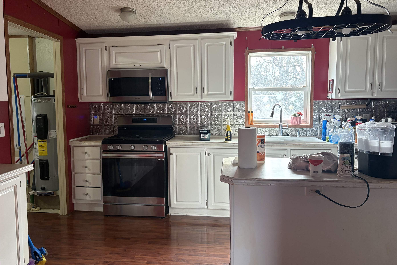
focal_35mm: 30
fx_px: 331
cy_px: 127
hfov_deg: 61.9
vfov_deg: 43.6
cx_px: 185
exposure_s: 1/60
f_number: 1.6
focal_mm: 5.96
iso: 160
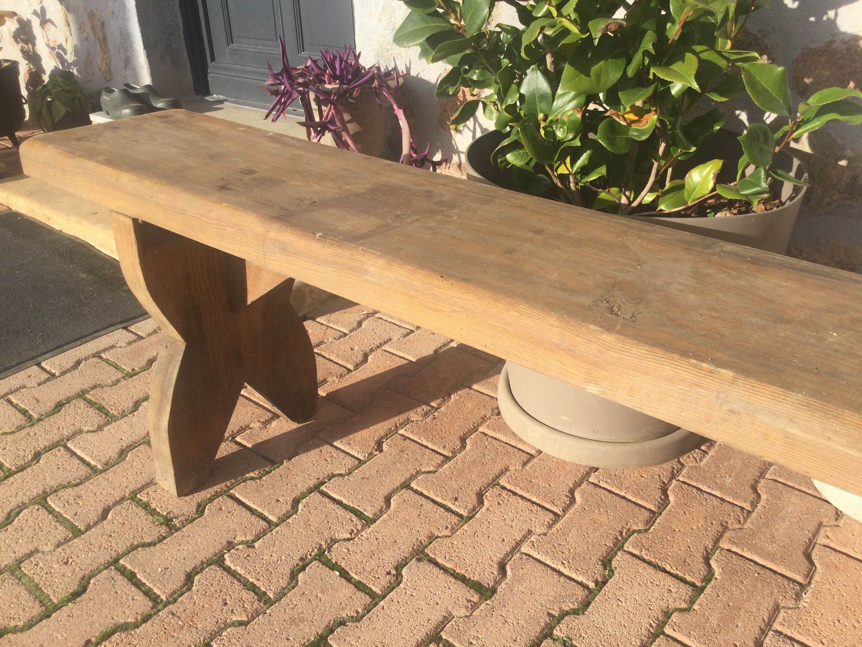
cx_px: 431
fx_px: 772
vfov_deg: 45.4
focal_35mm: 31
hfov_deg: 58.4
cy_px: 324
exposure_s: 1/876
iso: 25
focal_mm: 3.3
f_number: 2.4
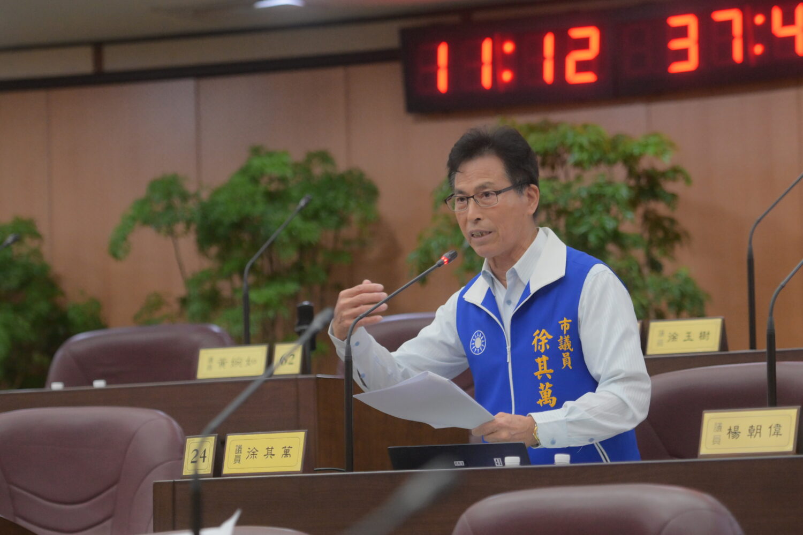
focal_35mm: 174
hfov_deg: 11.8
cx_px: 402
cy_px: 268
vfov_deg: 7.9
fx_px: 3881
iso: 1600
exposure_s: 1/250
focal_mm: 116
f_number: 2.8
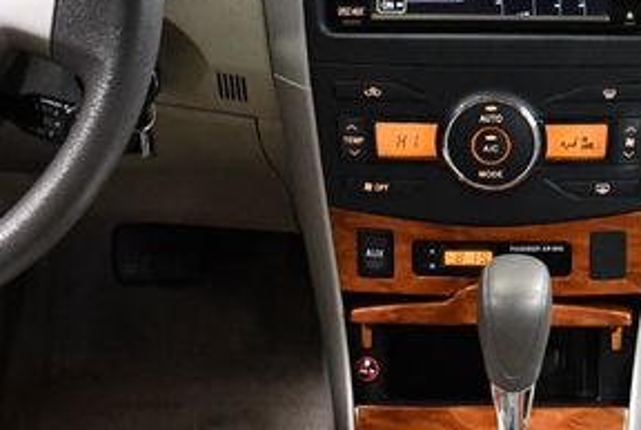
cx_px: 496
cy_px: 16
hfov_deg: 25.0
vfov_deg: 16.8
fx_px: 1427
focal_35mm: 80
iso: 3200
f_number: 3.5
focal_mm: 18
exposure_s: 1/80
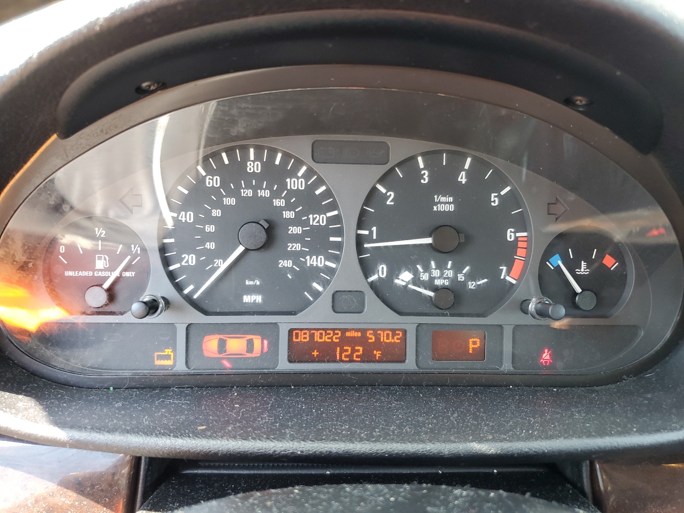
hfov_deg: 67.3
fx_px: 514
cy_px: 256
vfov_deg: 53.1
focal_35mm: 26
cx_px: 342
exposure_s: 1/60.2
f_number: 1.5
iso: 62
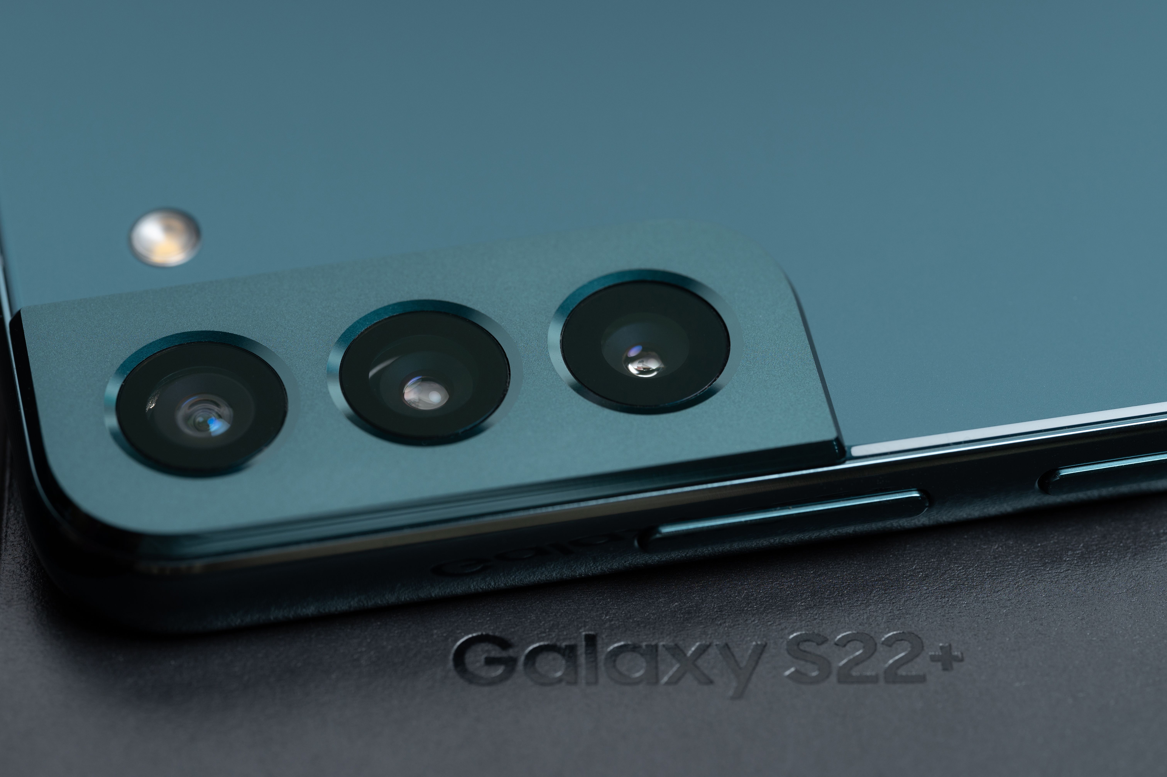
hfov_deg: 19.5
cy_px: 388
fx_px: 3401
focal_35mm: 105
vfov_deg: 13.0
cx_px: 584
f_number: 9
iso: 200
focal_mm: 105
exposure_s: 1/100
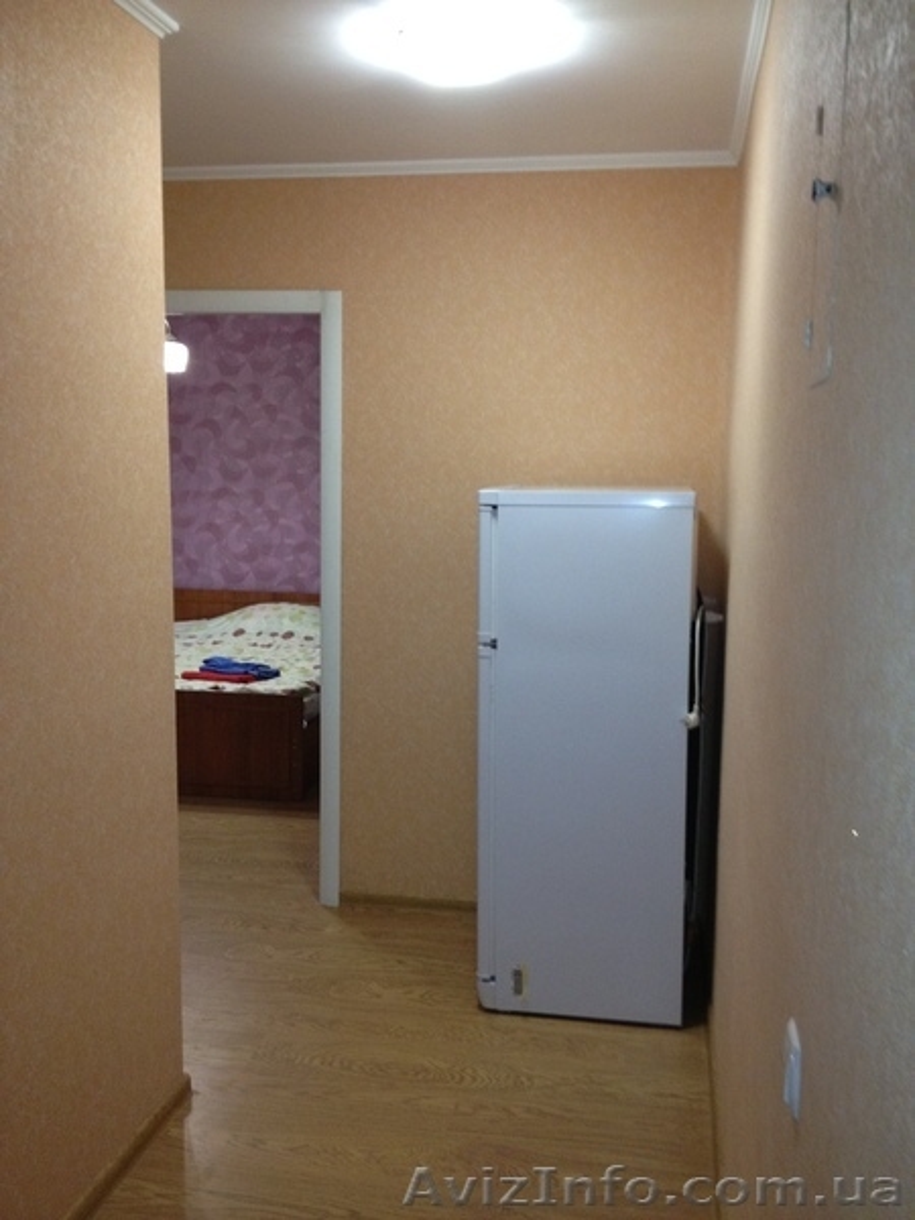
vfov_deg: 52.6
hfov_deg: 40.7
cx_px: 458
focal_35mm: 35
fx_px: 1234
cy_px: 610
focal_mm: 4.28
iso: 200
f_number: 2.4
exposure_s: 1/20
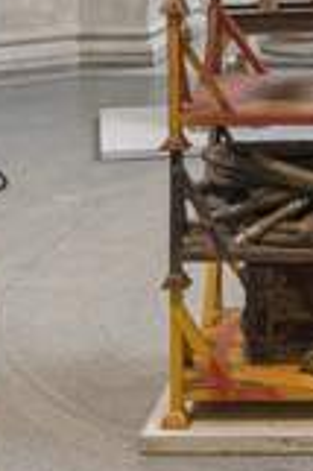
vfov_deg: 17.9
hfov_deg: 13.6
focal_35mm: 94
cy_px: -345
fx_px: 1228
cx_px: 480
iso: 100
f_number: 22
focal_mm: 24
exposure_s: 4
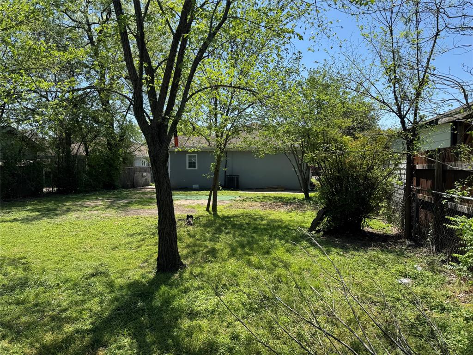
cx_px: 236
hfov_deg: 71.6
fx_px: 328
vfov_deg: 56.8
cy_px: 178
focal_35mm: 24
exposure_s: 1/2833
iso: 80
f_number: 1.78
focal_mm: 6.76
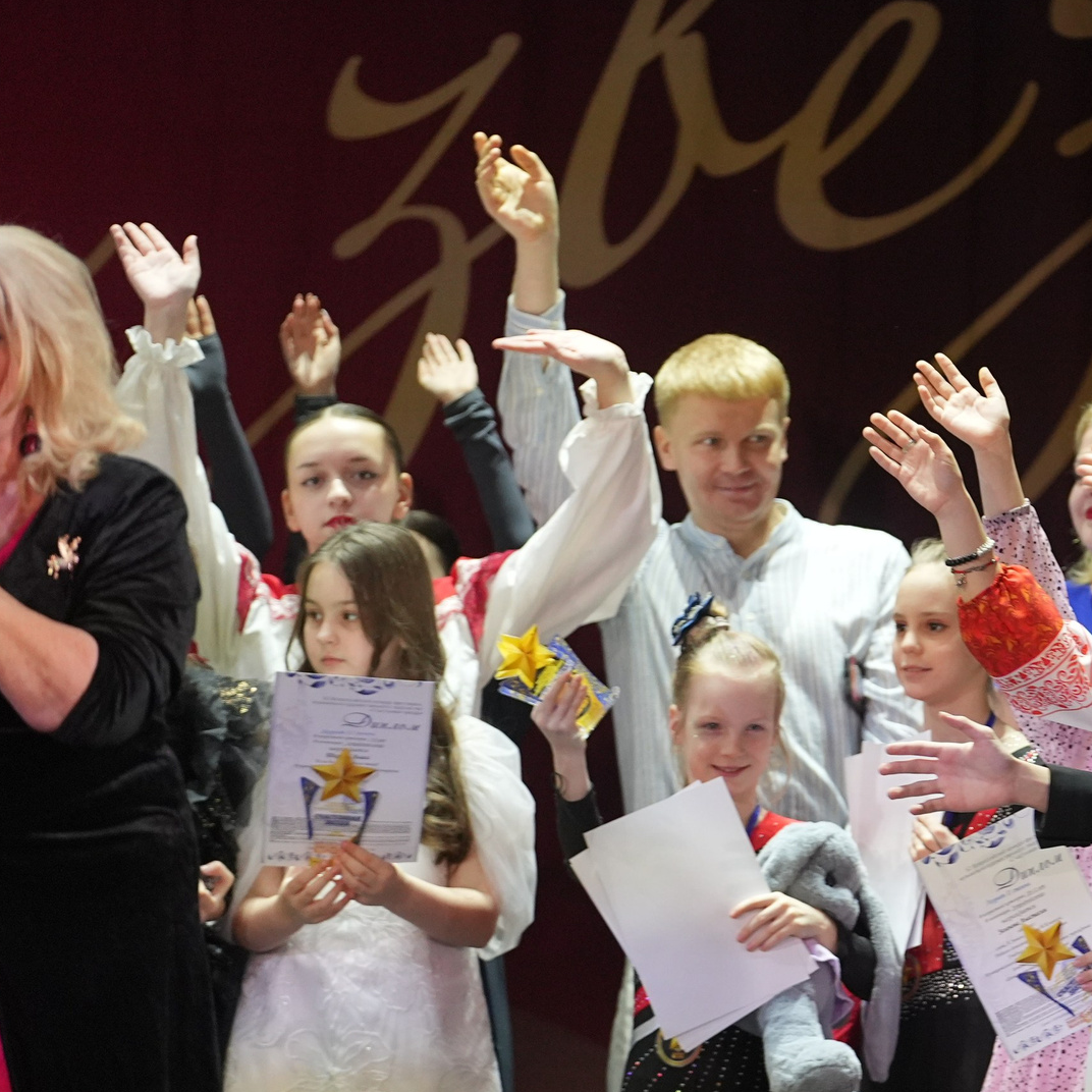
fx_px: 12599
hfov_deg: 4.9
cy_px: 702
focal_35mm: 353
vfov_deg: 5.0
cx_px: 1223
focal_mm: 174
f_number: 2.8
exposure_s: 1/400
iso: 2000
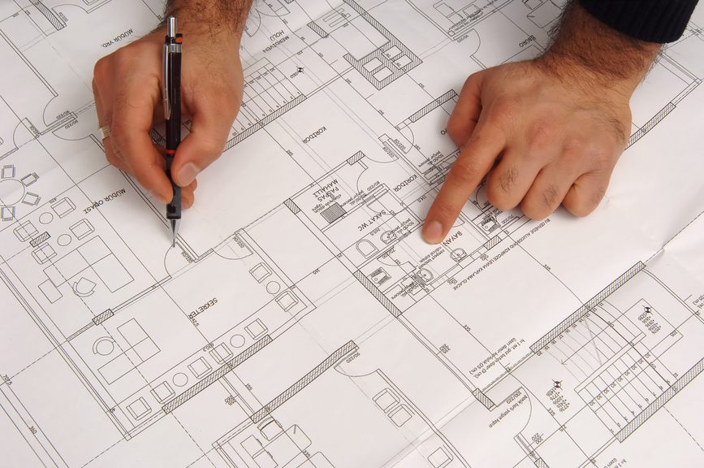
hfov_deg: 35.1
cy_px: 234
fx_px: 1113
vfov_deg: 23.7
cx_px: 352
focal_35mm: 57
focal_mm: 38
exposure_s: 1/125
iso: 100
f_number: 13
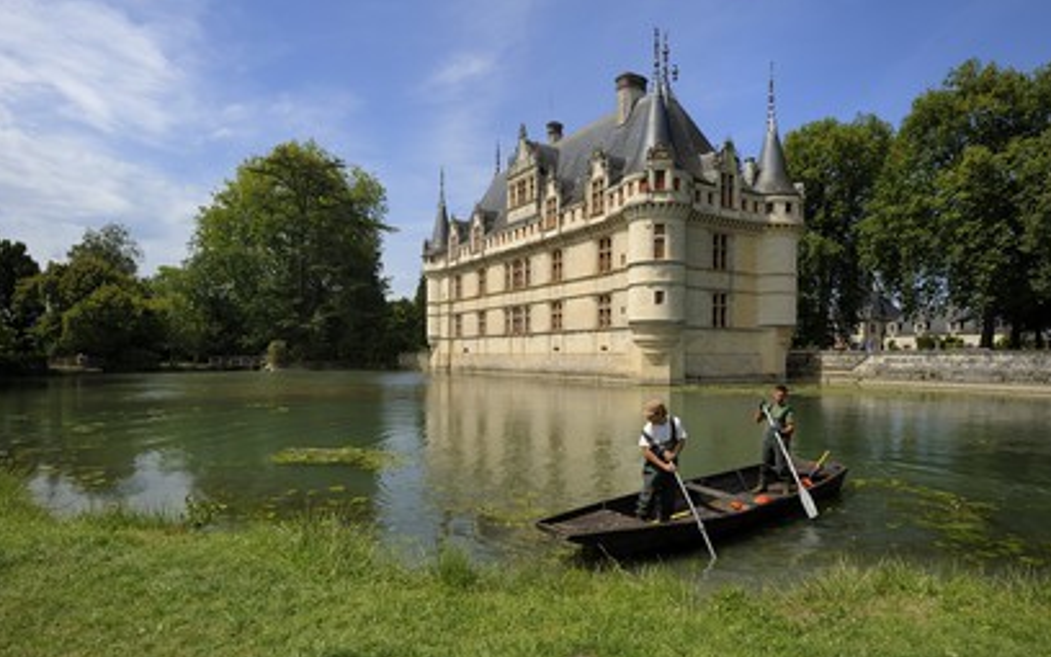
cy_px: 358
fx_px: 602
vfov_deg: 57.2
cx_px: 520
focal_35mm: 21
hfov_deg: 82.3
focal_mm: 20
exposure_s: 1/160
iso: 200
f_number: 16
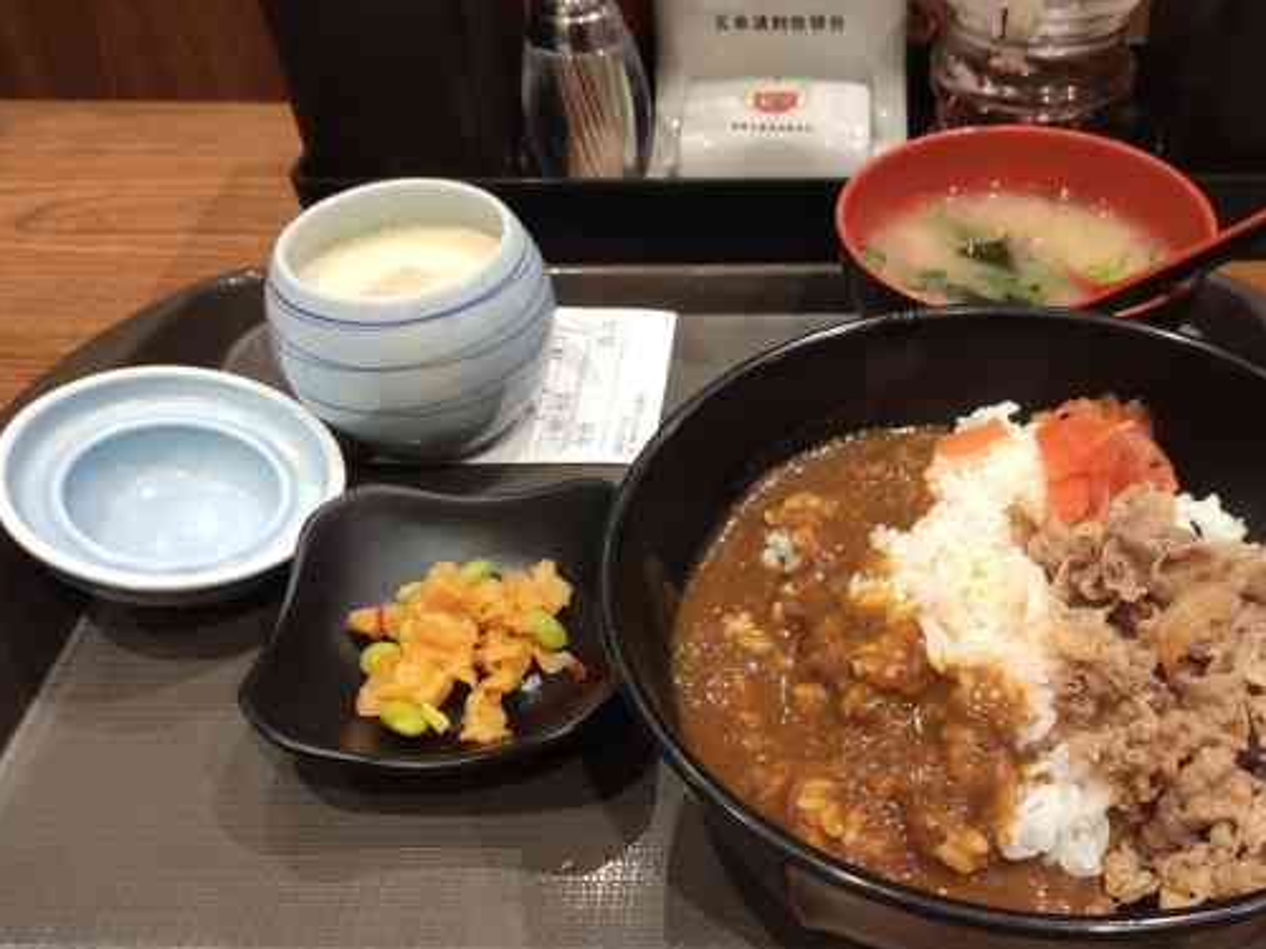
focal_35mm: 35
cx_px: 820
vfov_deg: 40.7
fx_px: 1280
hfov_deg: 51.9
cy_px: 497
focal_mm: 4.74
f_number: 1.79
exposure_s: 1/33
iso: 262
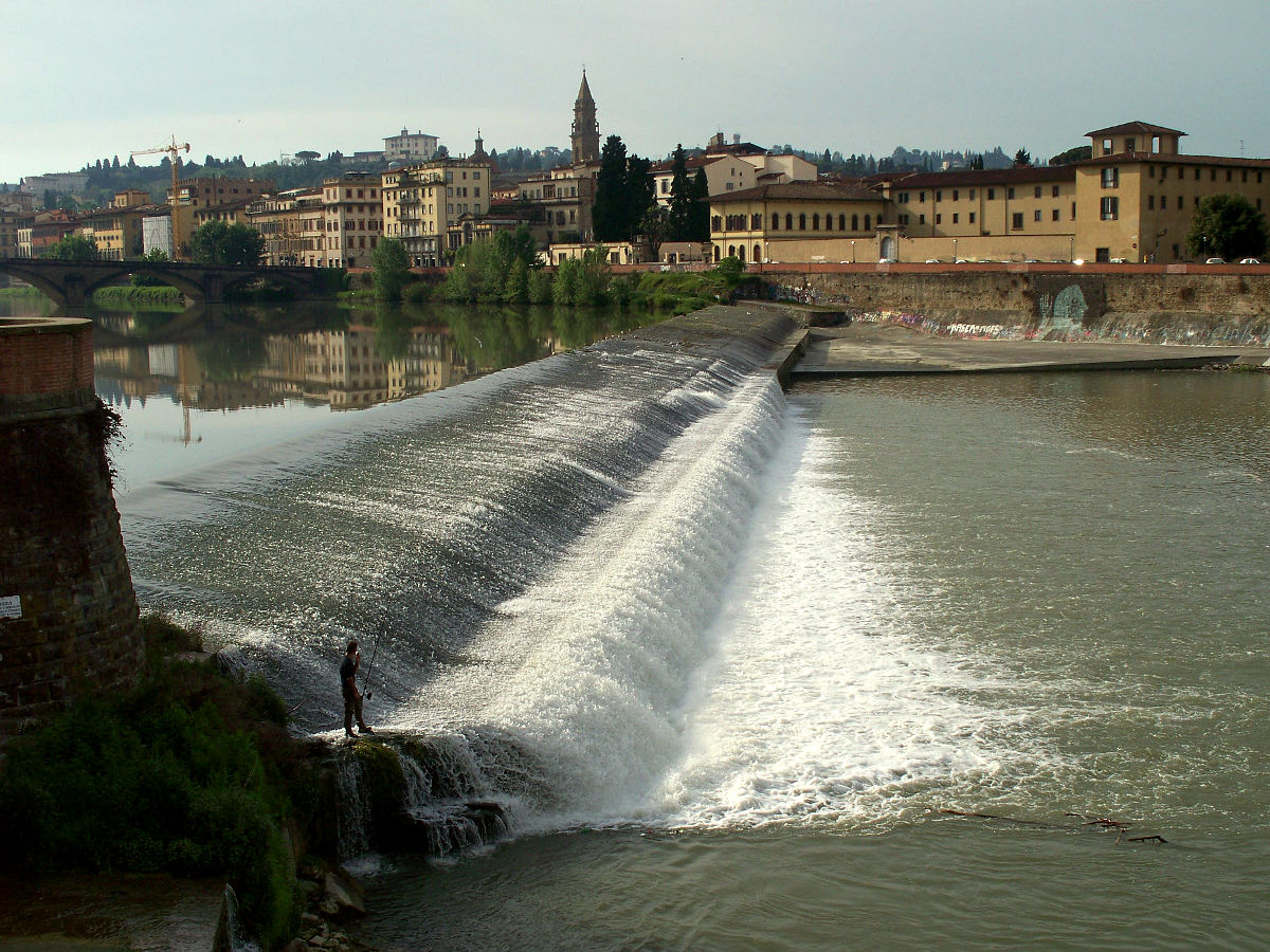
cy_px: 476
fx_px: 1724
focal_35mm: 47
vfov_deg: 30.9
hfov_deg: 40.4
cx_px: 635
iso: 64
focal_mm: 9.86
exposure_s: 1/640
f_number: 5
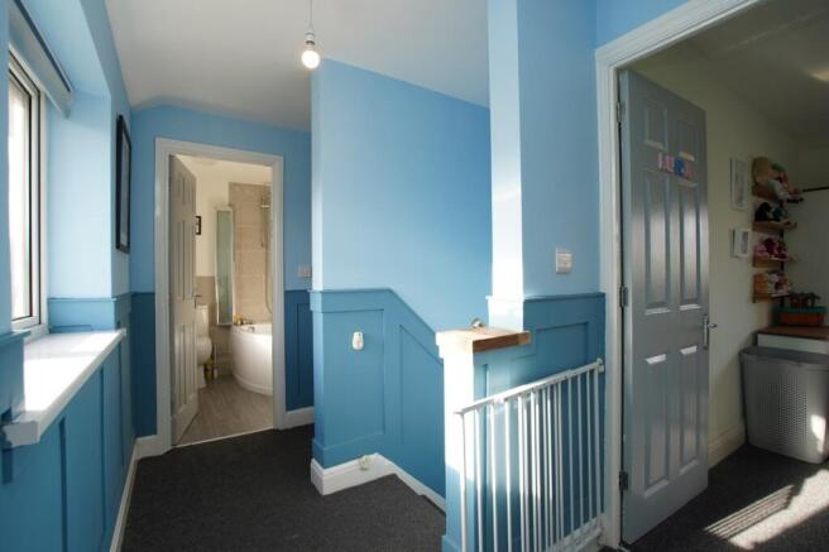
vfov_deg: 73.7
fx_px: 368
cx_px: 414
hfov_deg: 96.8
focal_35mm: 16
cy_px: 276
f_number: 8
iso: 400
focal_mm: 16
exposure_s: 1/60
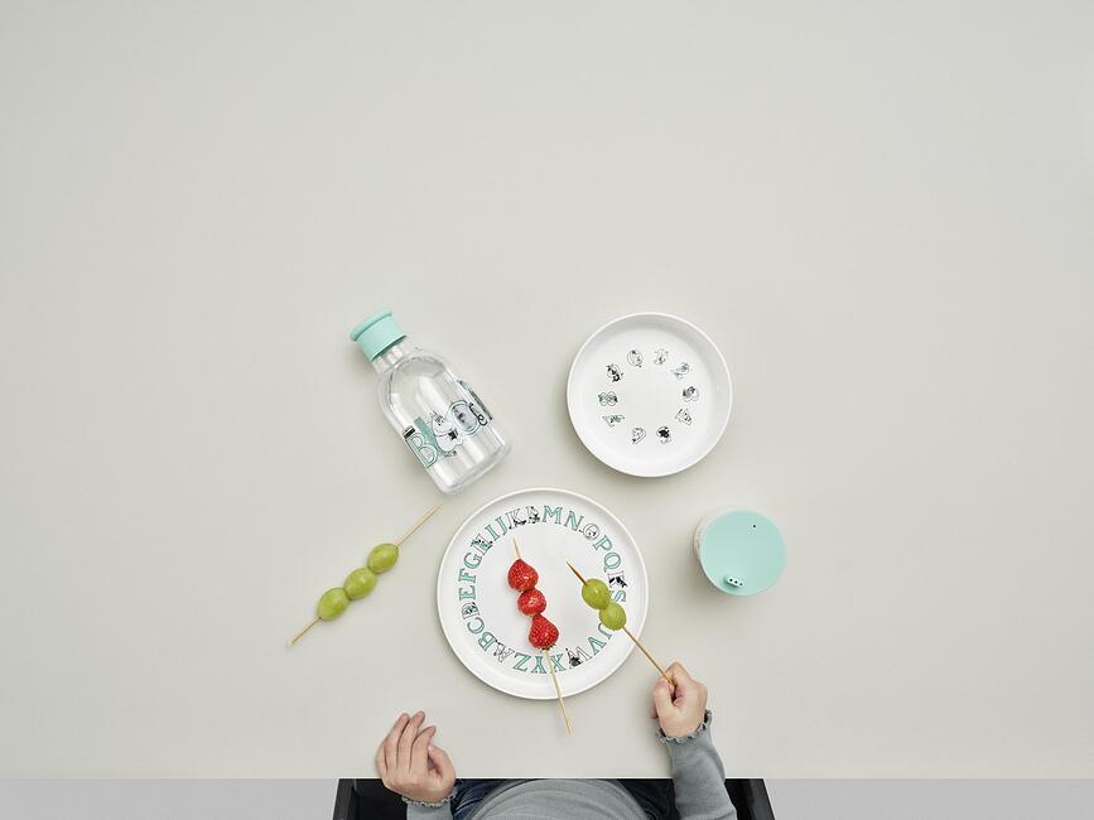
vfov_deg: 39.6
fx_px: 1138
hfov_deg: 51.4
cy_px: 410
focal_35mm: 36
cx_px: 547
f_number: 11
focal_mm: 45
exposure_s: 1/125
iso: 100
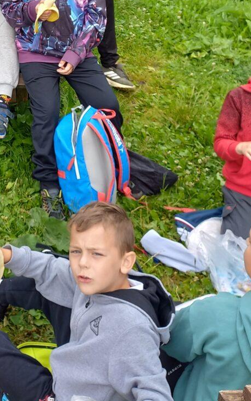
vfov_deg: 33.7
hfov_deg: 21.9
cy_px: 62
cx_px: 30
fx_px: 635
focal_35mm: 58
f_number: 1.8
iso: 50
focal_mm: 4.65
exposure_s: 1/192
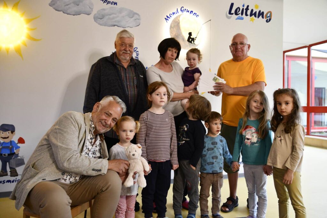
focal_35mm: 30
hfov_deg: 61.9
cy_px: 109
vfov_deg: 43.6
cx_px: 164
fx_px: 273
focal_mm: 20
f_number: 2.8
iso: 900
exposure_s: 1/200
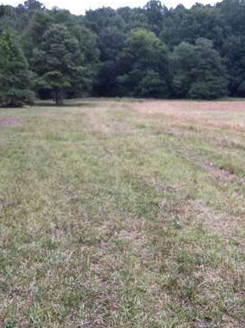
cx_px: 146
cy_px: 180
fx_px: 491
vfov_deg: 36.8
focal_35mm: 52
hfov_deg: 27.9
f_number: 2.4
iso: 25
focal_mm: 3.3
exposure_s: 1/120
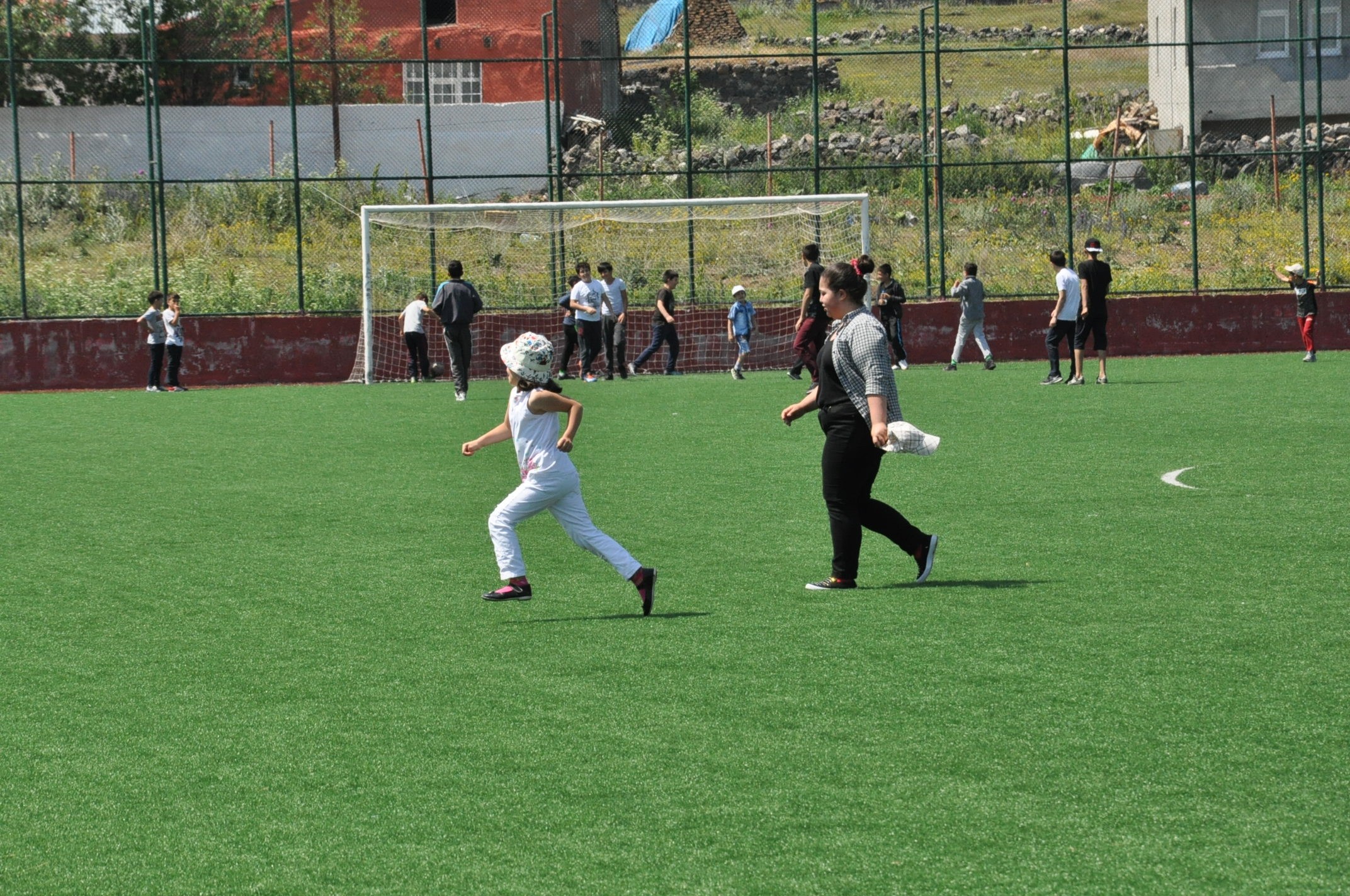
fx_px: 5899
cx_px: 675
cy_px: 448
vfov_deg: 8.7
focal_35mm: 158
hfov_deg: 13.1
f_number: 11
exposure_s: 1/2000
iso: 1250
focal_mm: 105
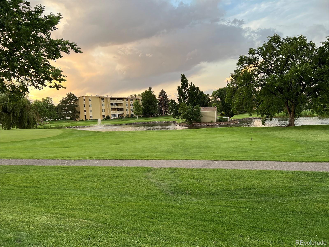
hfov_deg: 67.3
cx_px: 164
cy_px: 124
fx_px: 247
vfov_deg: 53.1
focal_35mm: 26
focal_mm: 5.7
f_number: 1.5
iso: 32
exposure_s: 1/121
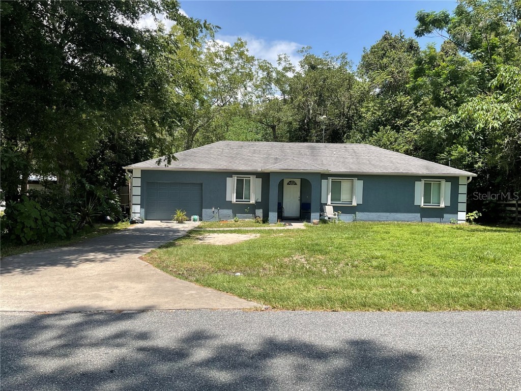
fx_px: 436
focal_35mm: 29
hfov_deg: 61.7
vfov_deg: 48.2
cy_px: 196
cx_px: 260
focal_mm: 3
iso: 16
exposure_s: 1/1221
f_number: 1.8
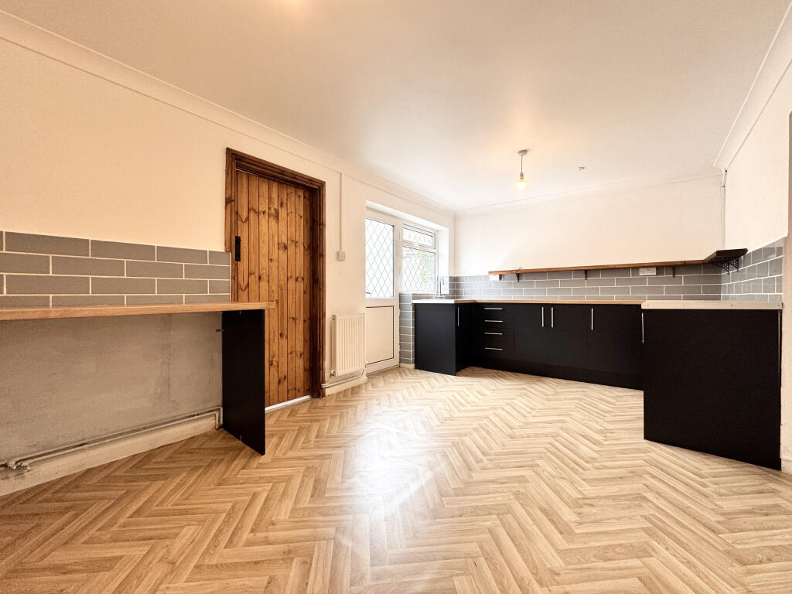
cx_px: 396
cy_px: 297
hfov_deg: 102.1
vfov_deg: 85.7
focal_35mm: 14
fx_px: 320
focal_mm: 2.22
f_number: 2.2
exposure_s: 1/99
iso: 125
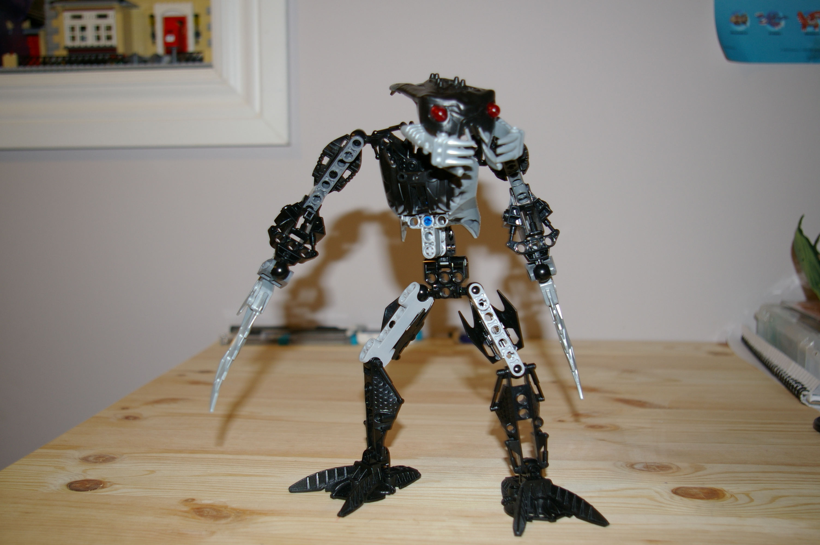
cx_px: 410
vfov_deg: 36.8
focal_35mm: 36
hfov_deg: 53.2
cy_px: 272
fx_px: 819
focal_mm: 24
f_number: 4
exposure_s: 1/45
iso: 200
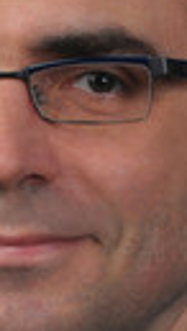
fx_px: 7600
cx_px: 38
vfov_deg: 2.5
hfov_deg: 1.4
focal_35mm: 866
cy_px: 312
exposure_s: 1/100
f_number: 14
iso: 400
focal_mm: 135
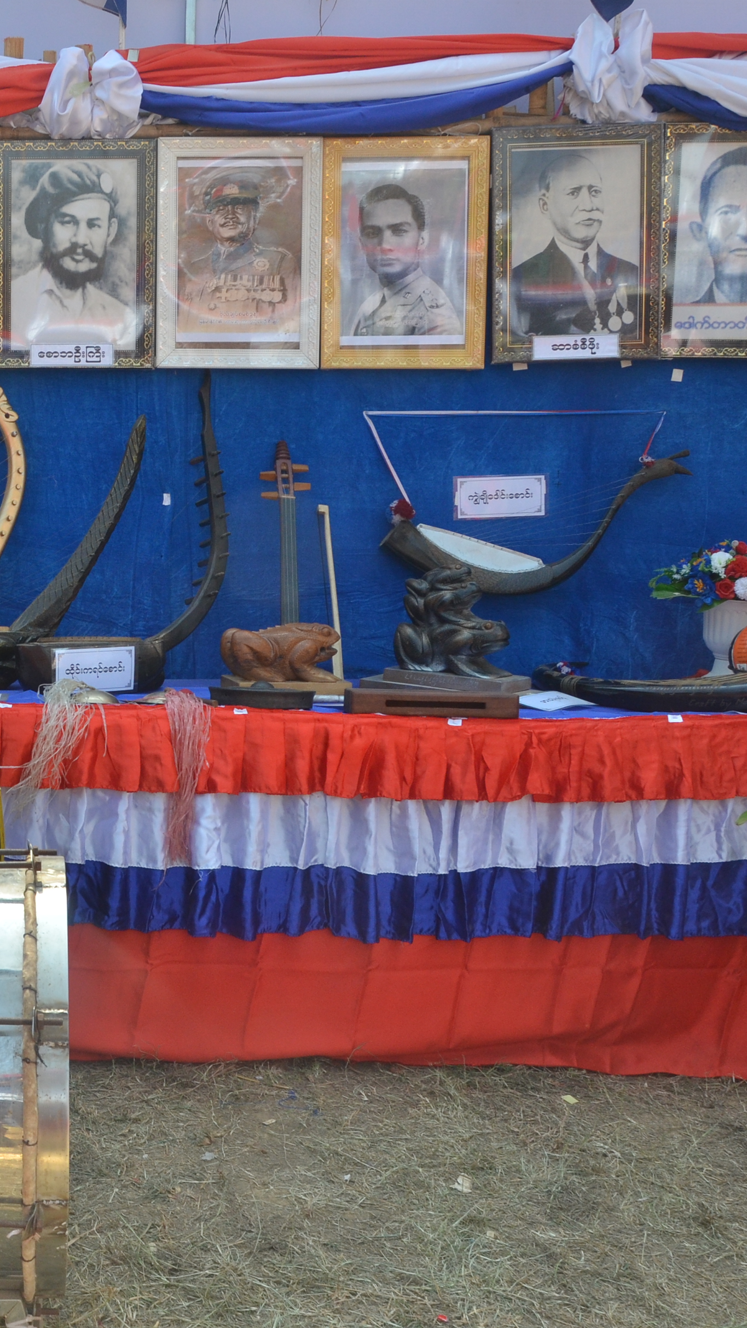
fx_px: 1514
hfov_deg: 25.9
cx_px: -44
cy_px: 659
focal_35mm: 43
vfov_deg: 47.4
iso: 400
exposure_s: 1/200
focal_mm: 18
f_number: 6.3
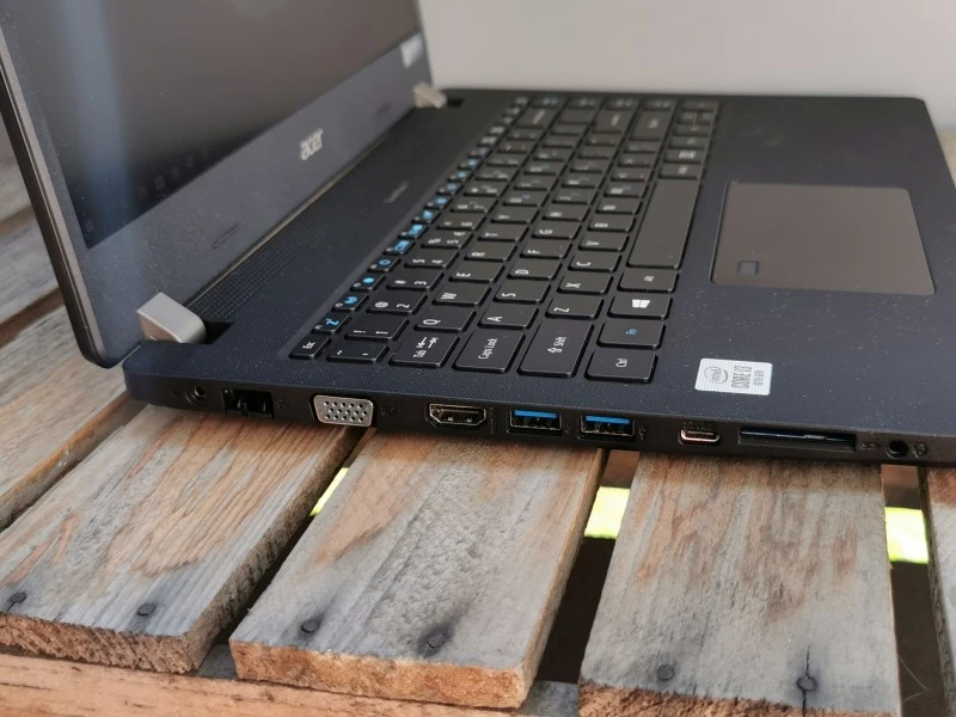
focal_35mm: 40
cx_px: 478
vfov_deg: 36.0
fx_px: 1105
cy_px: 358
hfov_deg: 46.8
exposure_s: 1/231
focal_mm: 5.56
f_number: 1.6
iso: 50
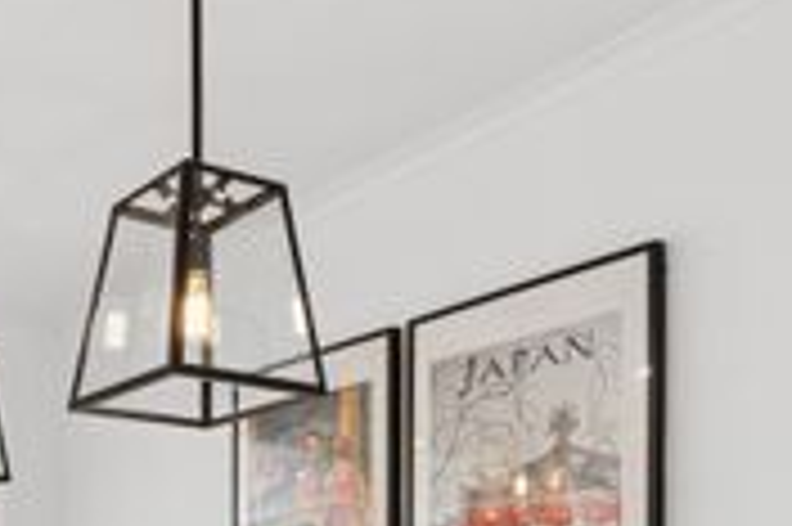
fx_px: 1055
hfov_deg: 36.5
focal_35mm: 48
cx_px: -18
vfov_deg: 25.1
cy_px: 636
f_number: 8
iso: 320
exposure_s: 1/30
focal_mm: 18
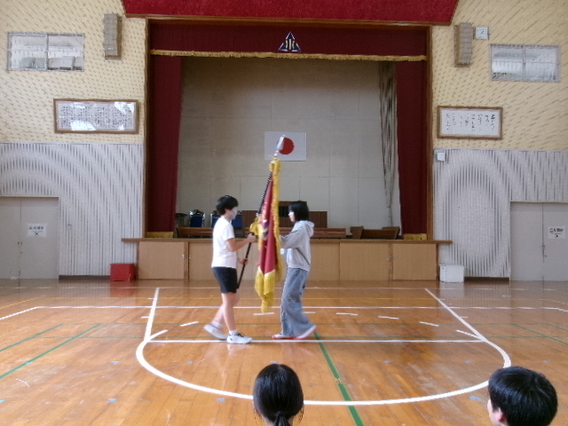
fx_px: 459
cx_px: 284
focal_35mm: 28
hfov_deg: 63.4
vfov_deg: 49.7
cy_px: 213
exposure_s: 1/34
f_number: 3.9
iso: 143
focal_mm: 5.1
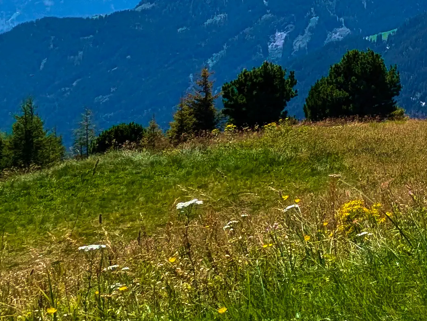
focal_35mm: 62
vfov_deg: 21.7
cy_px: -81
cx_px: 615
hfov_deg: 25.0
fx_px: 766
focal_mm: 2.35
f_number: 2.2
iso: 45
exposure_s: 1/2268
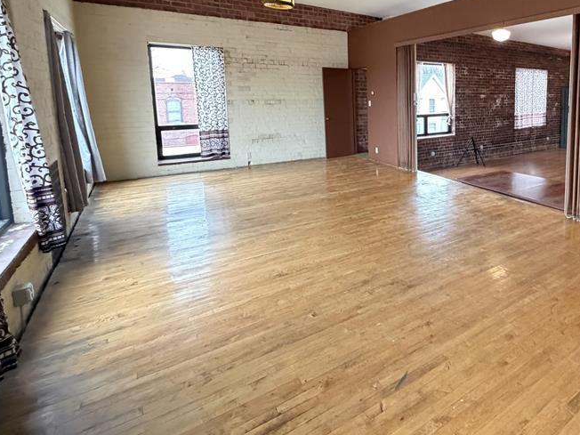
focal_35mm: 22
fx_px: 369
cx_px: 451
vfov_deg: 59.3
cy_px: 136
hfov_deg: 70.0
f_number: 2.2
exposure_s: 1/60
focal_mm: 2.22
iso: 1000
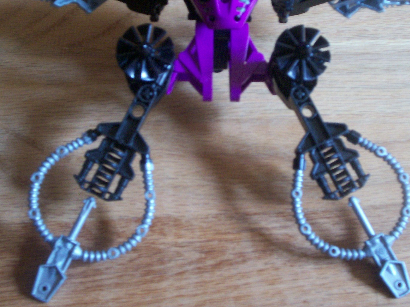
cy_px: 80
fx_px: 640
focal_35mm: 54
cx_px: 235
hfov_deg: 35.5
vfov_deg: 26.7
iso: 140
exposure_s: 1/8.68
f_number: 4.5
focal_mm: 5.9
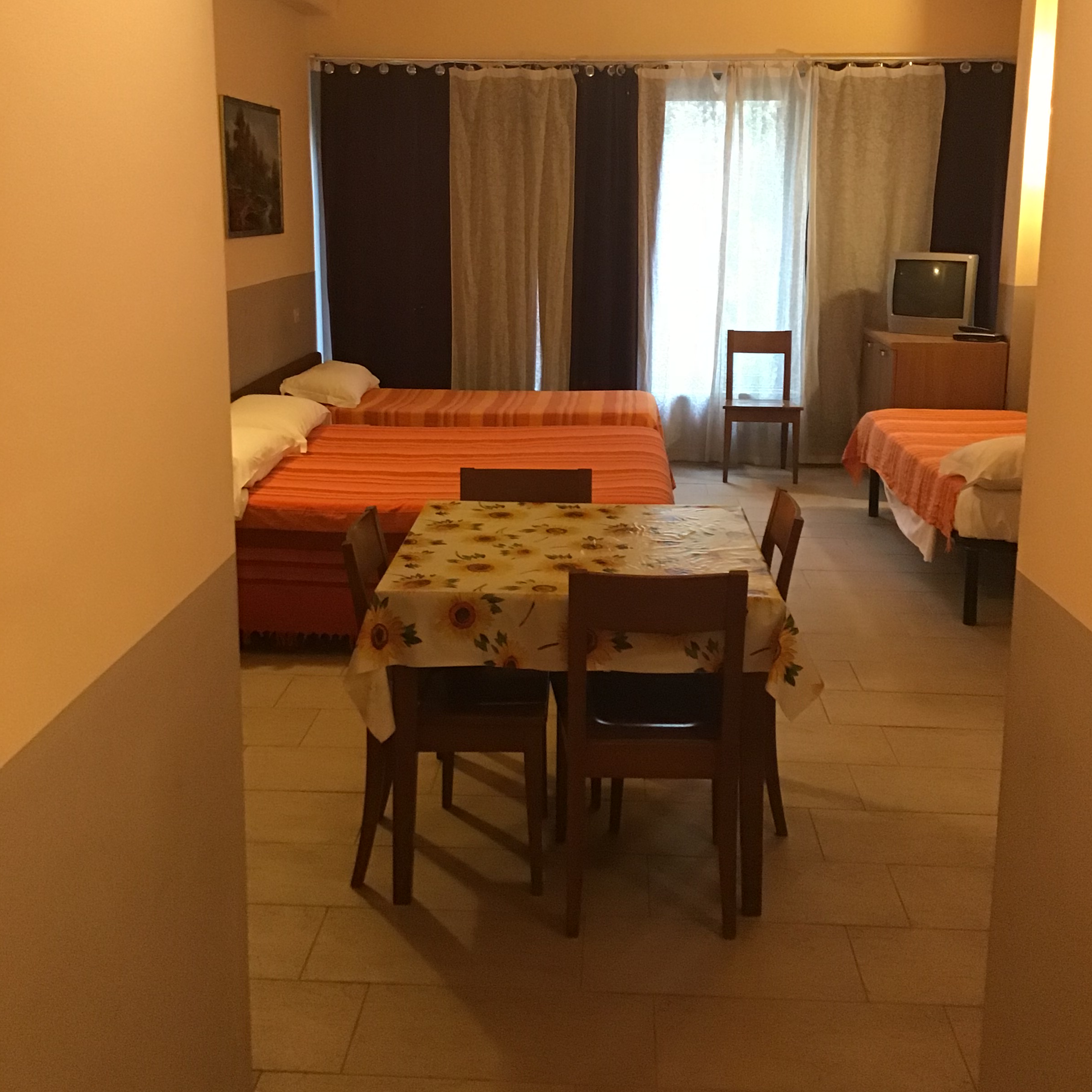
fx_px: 1321
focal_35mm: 37
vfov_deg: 44.7
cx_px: 551
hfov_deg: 44.9
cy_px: 448
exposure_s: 1/20
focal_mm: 3.3
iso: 200
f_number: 2.4
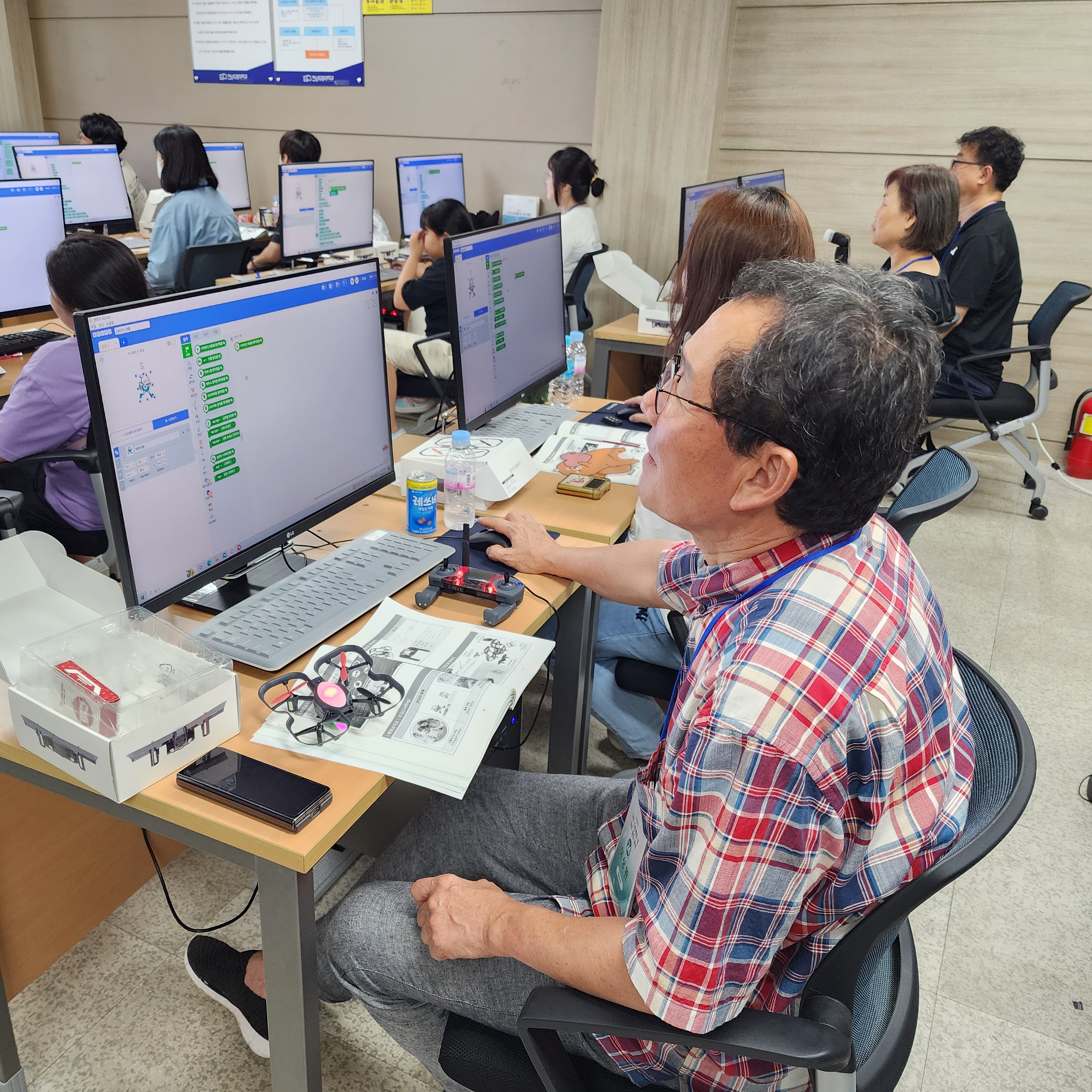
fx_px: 999
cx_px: 485
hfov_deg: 57.2
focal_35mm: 28
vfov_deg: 57.3
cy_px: 560
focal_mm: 6.4
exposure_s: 1/120
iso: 250
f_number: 1.8
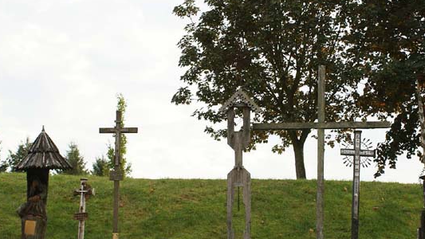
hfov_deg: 31.9
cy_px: 139
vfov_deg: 18.3
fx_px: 744
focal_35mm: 66
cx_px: 232
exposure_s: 1/60
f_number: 5.6
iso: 100
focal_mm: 28
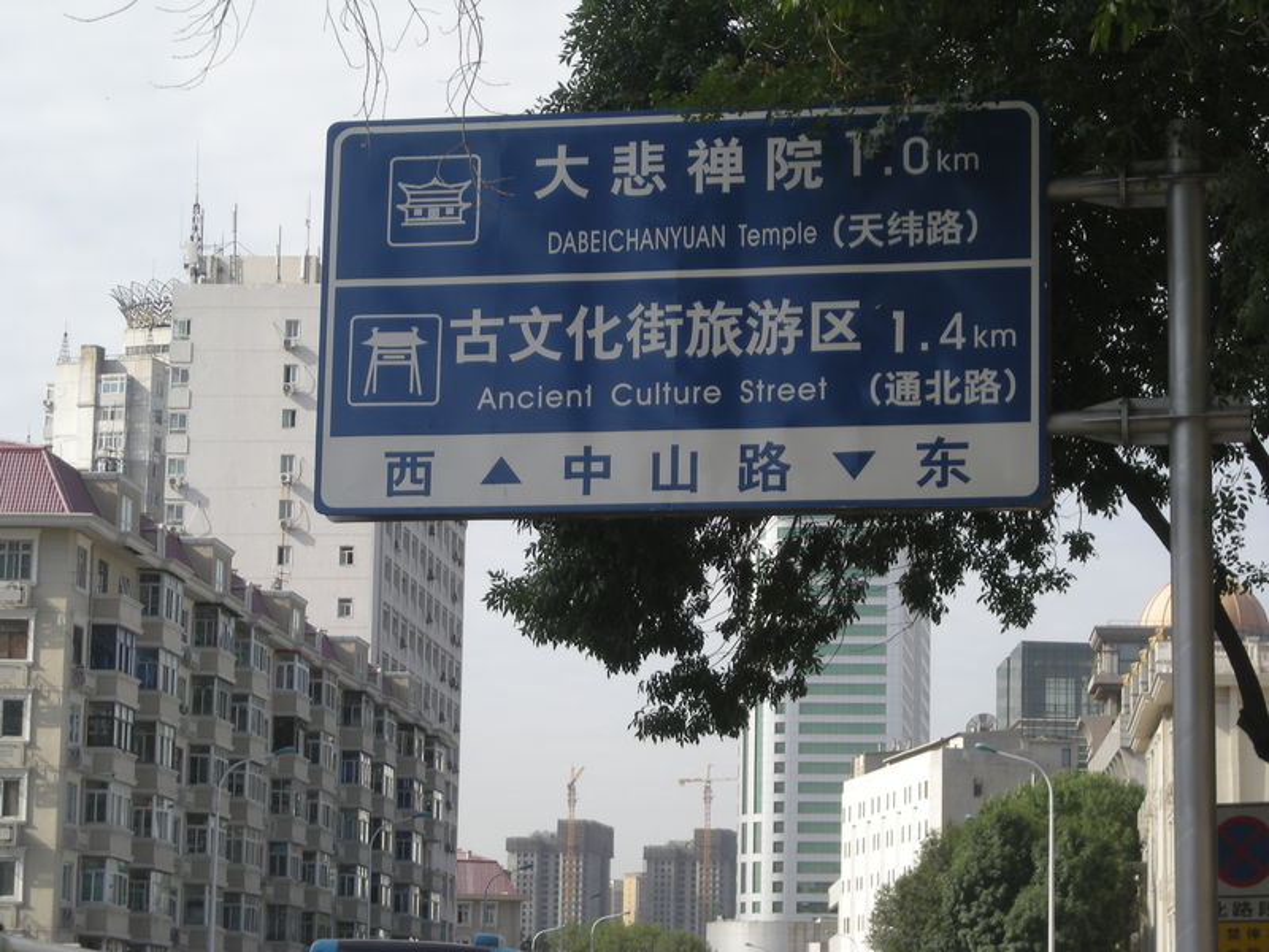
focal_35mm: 105
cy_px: 476
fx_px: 3849
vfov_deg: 14.1
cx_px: 634
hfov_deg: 18.7
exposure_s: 1/290
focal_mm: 17.1
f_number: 4.7
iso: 50
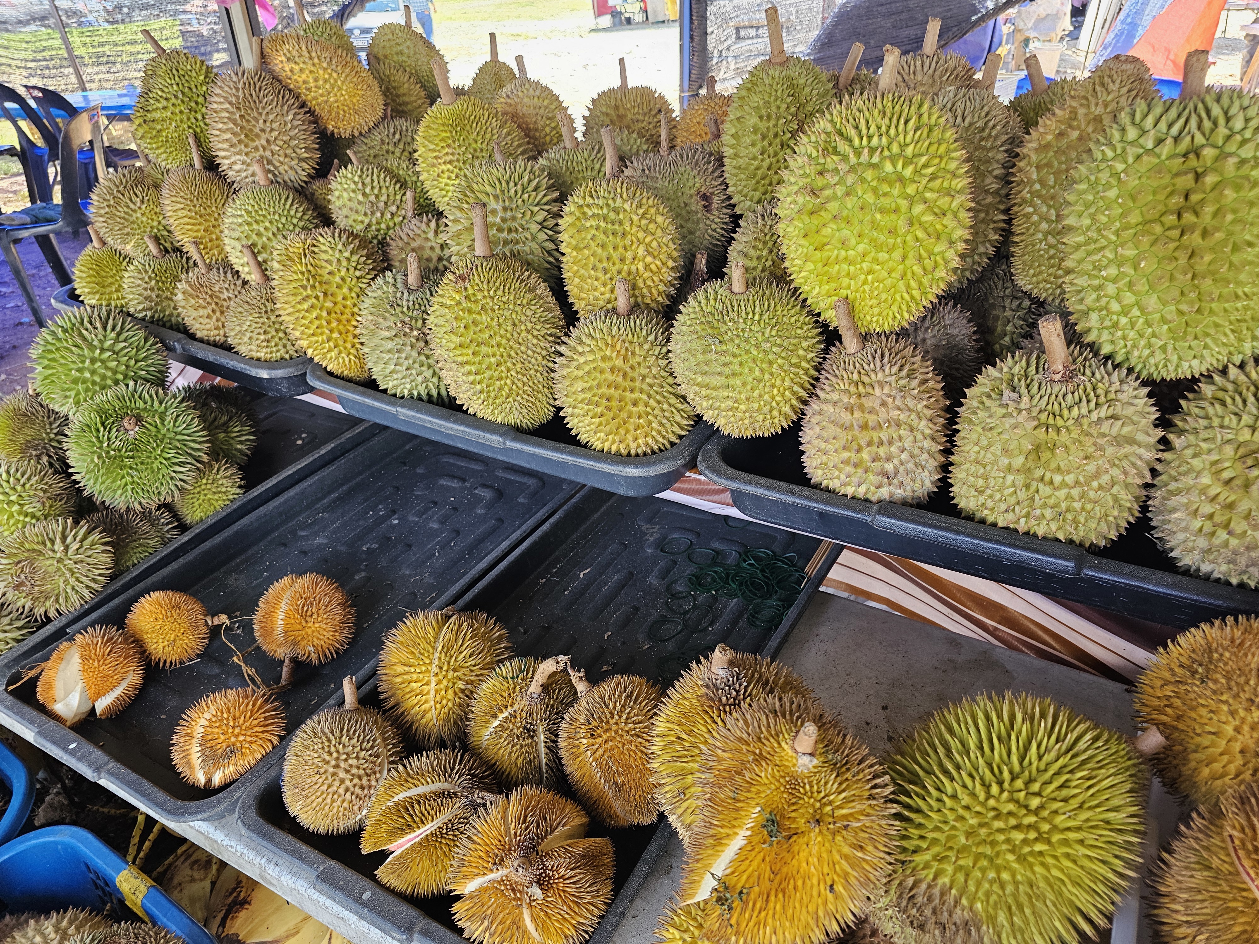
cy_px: 472
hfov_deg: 73.9
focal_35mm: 23
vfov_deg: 58.9
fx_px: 837
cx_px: 630
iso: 160
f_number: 1.7
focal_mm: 6.3
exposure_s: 1/180
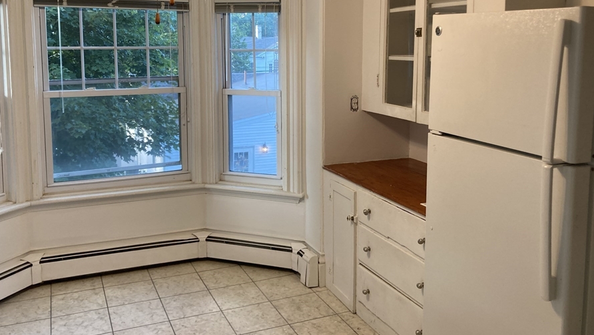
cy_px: 103
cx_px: 304
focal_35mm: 35
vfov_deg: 33.3
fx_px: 551
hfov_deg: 56.6
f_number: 1.8
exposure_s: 1/60
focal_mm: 3.99
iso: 64
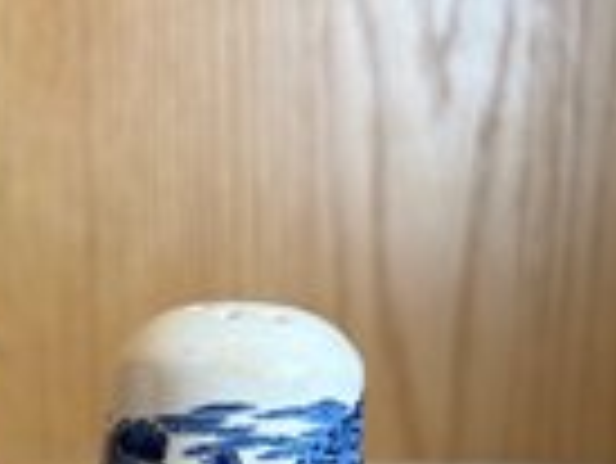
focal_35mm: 65
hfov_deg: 28.6
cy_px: 570
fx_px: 1158
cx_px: 56
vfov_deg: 21.0
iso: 64
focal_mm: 5.7
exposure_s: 1/120
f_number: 1.5
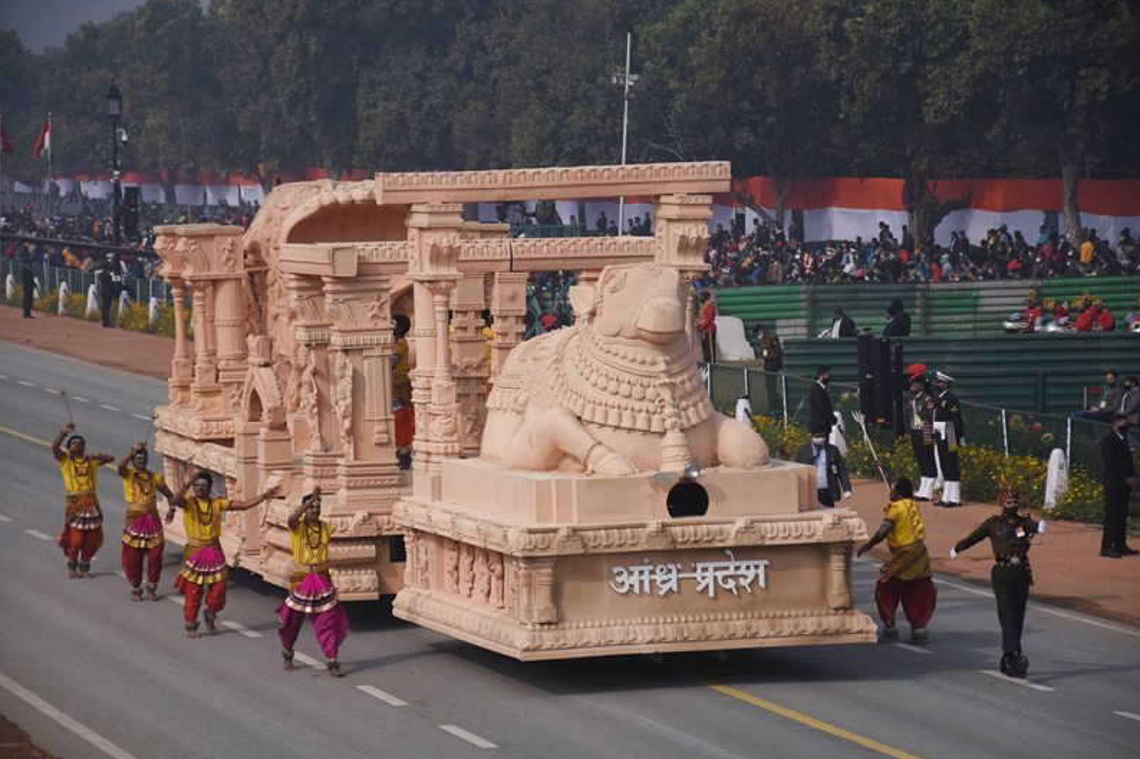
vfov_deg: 10.1
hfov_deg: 15.1
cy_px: 380
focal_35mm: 136
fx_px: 4305
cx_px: 570
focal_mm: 90
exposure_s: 1/6400
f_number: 5.6
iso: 400
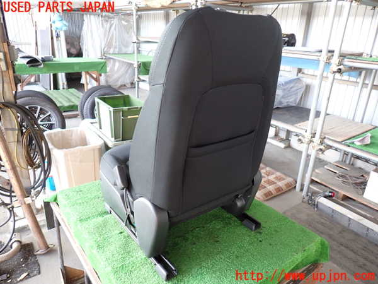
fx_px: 273
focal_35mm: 25
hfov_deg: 69.4
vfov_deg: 54.9
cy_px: 142
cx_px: 189
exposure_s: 1/40
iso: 200
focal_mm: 4.5
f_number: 2
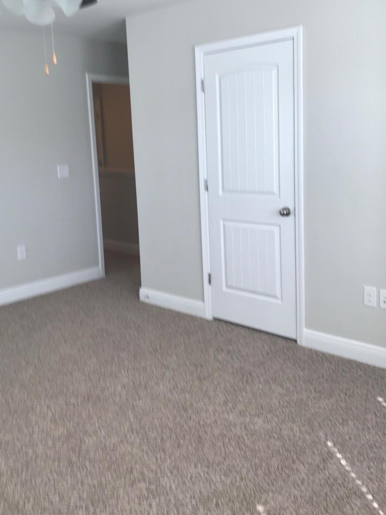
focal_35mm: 35
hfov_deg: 40.7
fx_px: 520
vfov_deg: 52.4
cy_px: 215
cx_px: 177
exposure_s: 1/60
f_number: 1.8
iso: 25
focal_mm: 3.99
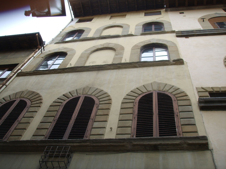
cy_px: 84
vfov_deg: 36.8
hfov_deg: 47.9
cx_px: 113
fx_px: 255
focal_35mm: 39
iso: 50
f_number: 3.5
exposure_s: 1/180
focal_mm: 6.6
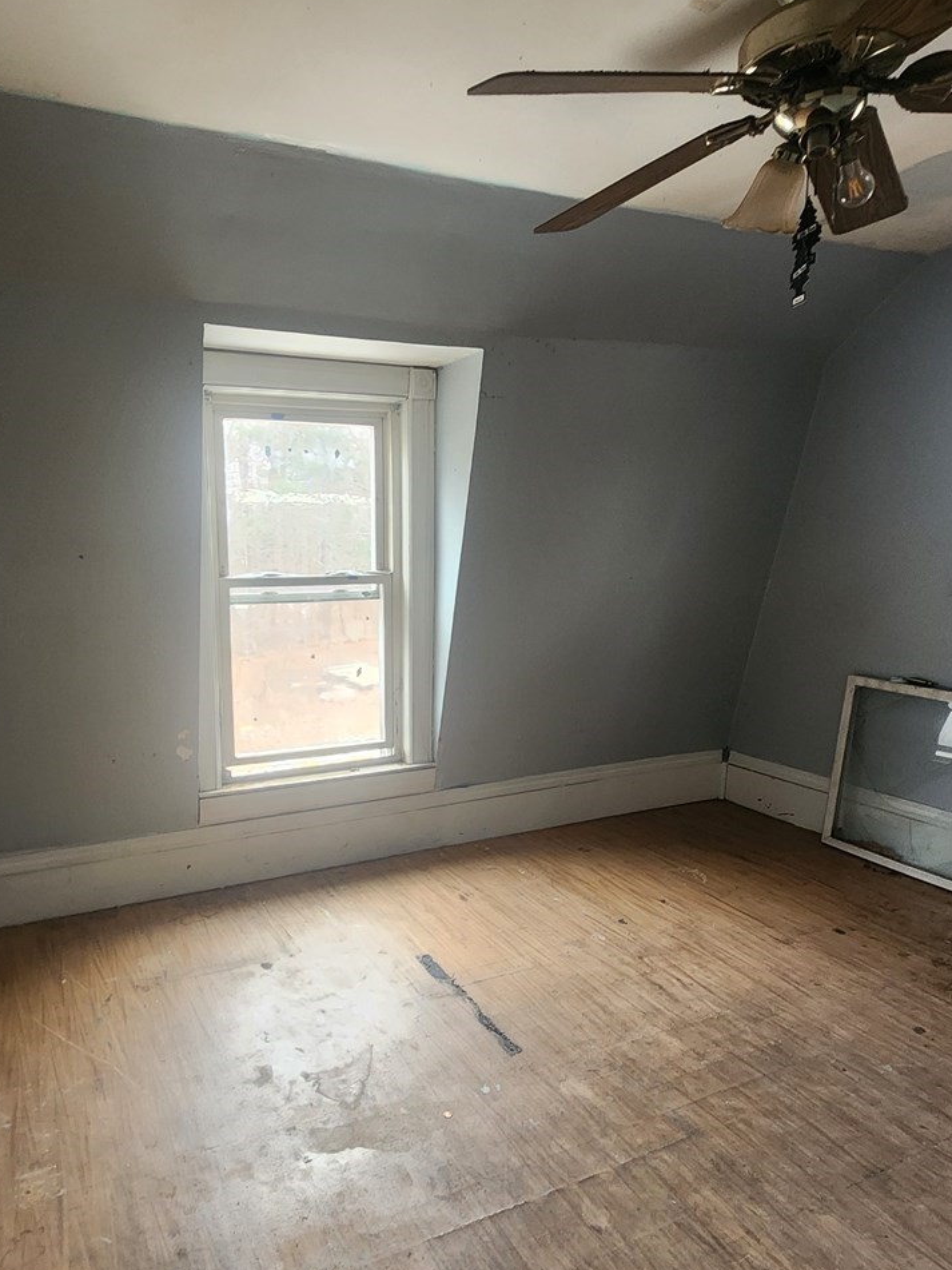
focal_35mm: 21
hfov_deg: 63.0
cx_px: 389
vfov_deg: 78.9
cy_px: 668
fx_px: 770
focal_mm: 2.2
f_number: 2.2
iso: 320
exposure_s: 1/40
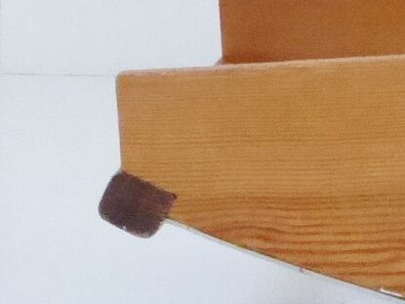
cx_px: 882
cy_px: -482
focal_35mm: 524
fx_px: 6129
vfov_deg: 2.8
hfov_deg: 3.7
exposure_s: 1/50
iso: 800
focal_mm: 14.2
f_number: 5.1
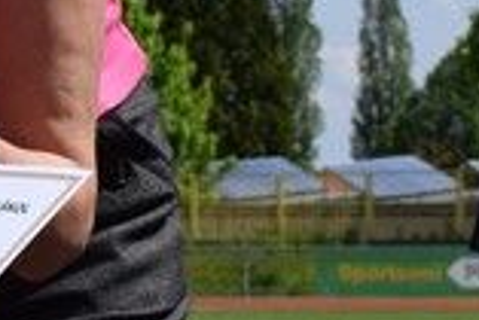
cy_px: -56
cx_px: -479
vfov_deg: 4.7
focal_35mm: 294
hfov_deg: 6.8
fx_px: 3915
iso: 200
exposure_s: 1/500
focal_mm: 30
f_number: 11
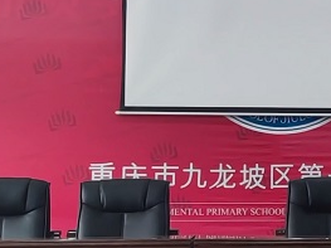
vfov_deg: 15.1
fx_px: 937
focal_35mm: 98
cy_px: 126
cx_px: 303
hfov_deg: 19.6
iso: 333
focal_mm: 6.72
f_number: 1.69
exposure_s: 1/50
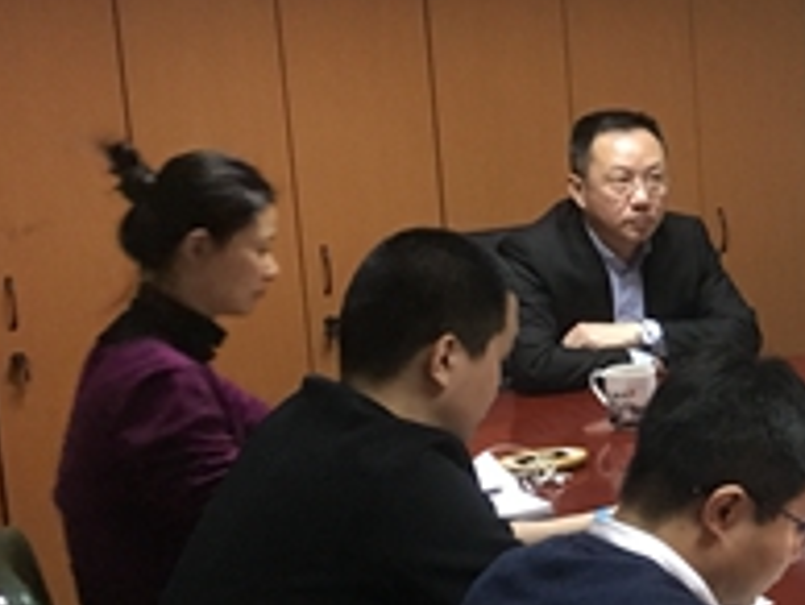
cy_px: 379
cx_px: 1274
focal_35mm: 93
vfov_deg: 15.9
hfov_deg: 18.2
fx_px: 2165
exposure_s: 1/20
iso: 200
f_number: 2.2
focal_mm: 4.15
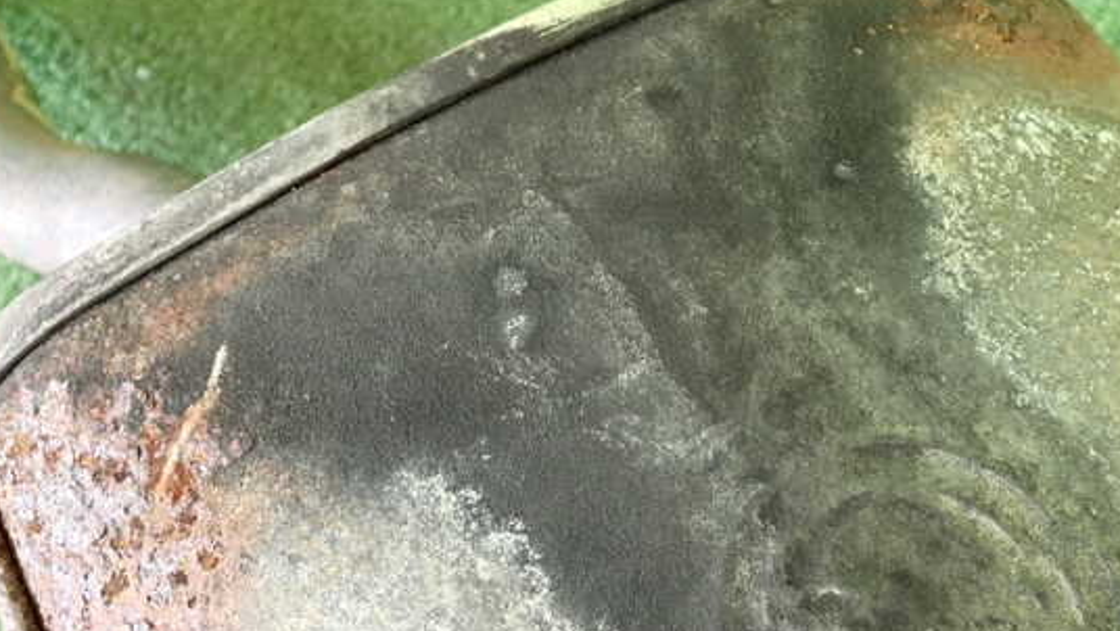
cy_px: 309
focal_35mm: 39
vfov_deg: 30.5
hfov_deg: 51.6
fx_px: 1159
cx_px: 533
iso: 1000
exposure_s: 1/125
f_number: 2.4
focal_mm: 5.79
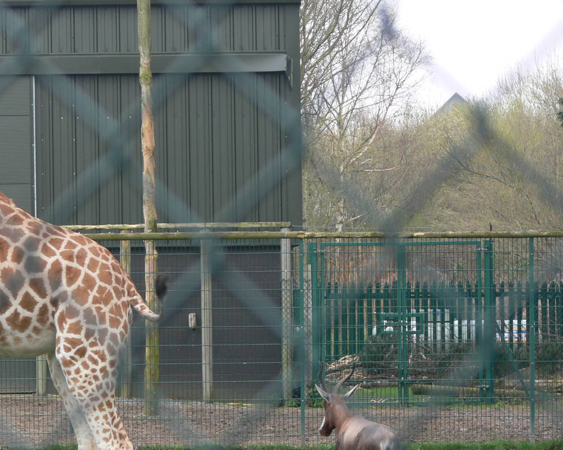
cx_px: 142
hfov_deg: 7.3
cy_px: 270
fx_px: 4399
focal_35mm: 264
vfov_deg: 5.9
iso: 80
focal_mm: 36.9
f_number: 4
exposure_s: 1/125
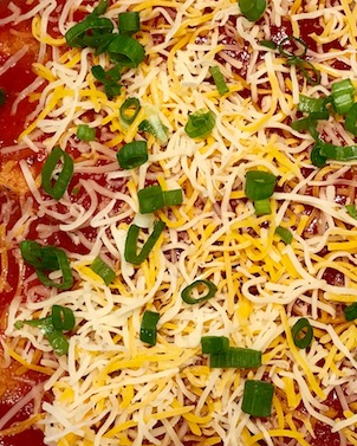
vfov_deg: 32.5
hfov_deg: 25.8
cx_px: 283
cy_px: 215
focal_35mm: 58
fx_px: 765
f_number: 1.8
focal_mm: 3.99
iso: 25
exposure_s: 1/30
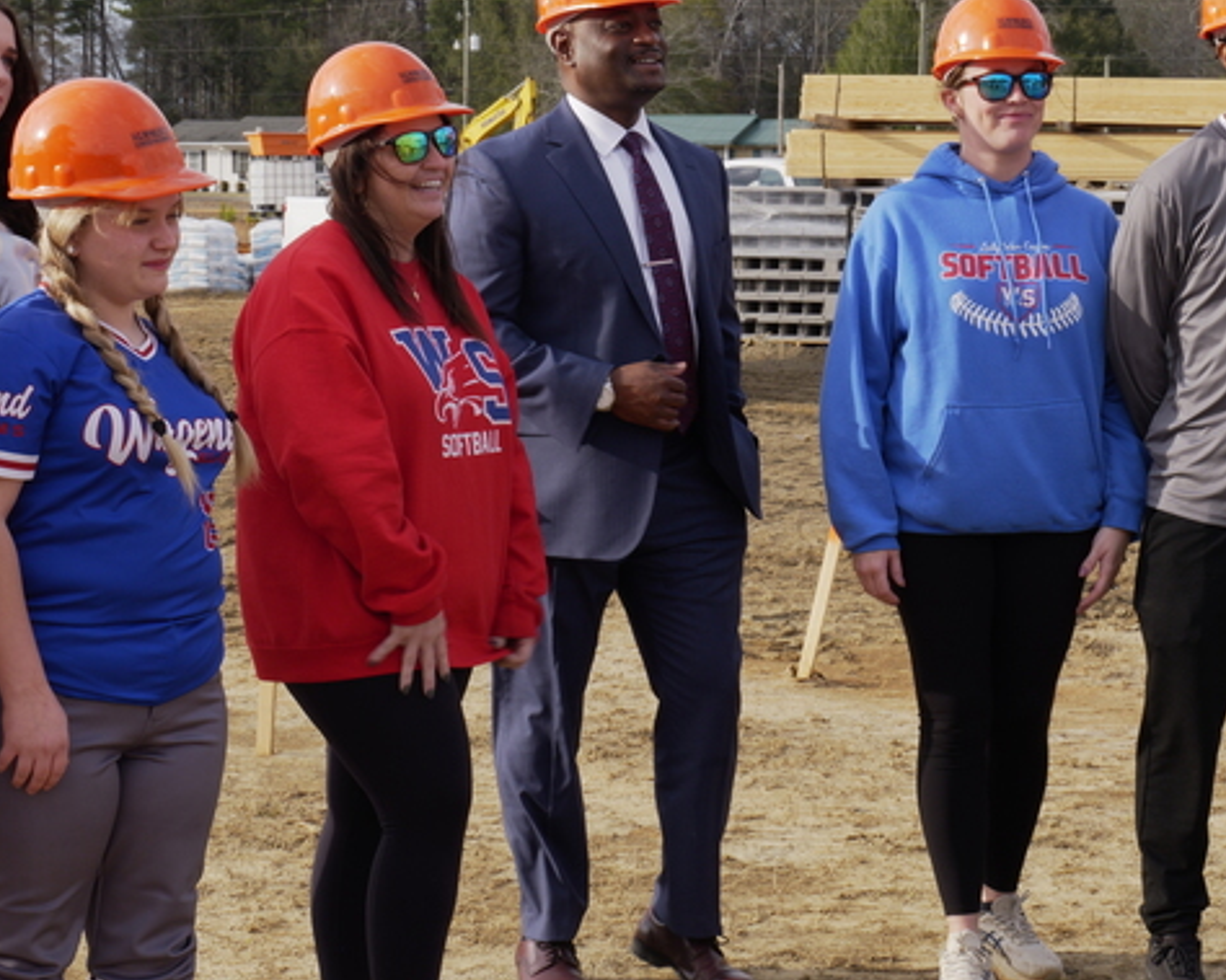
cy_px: 425
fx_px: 3446
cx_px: 784
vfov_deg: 16.2
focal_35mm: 95
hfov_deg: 20.1
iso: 400
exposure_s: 1/60
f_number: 20
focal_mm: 60
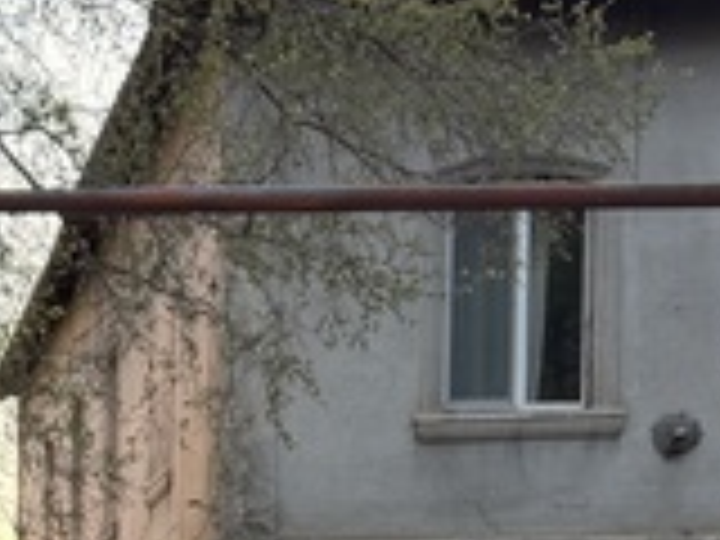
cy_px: 1012
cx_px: -256
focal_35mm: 120
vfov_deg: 11.4
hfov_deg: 15.5
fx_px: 2496
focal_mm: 6.76
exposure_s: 1/178
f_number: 1.78
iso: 80
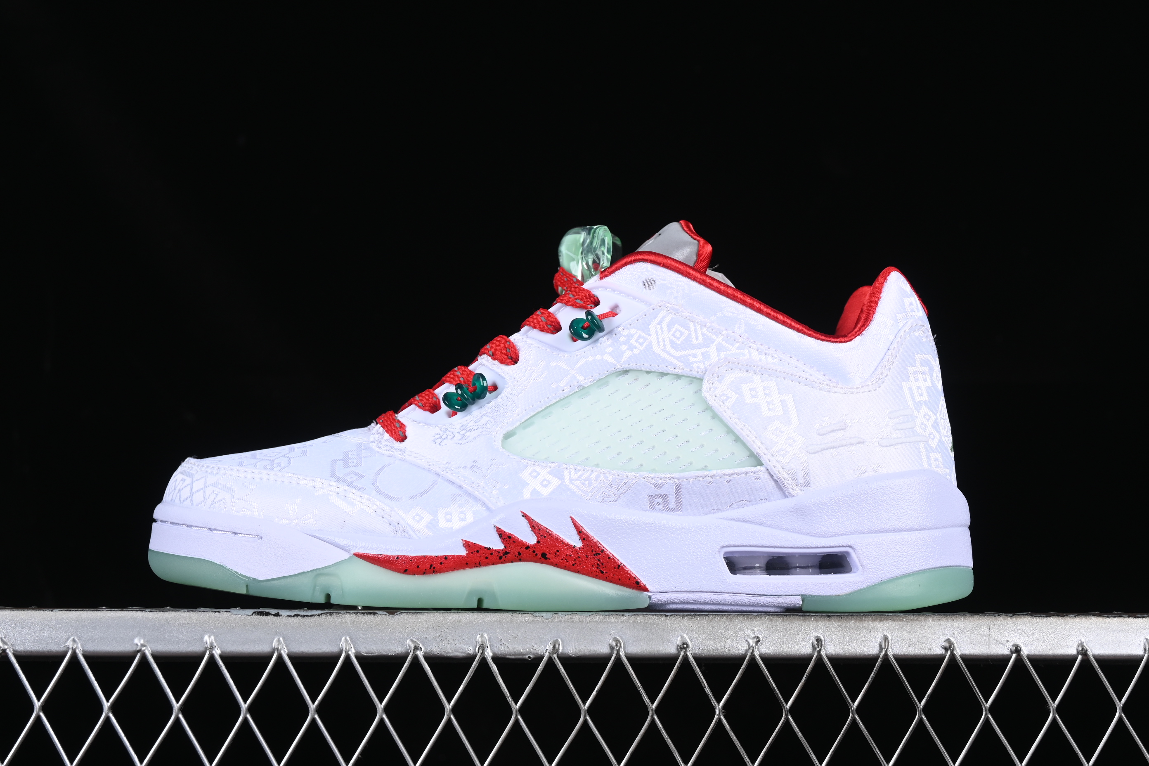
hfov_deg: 27.0
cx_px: 574
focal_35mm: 75
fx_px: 2394
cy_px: 383
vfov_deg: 18.2
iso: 160
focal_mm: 50
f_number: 8
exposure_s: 1/80
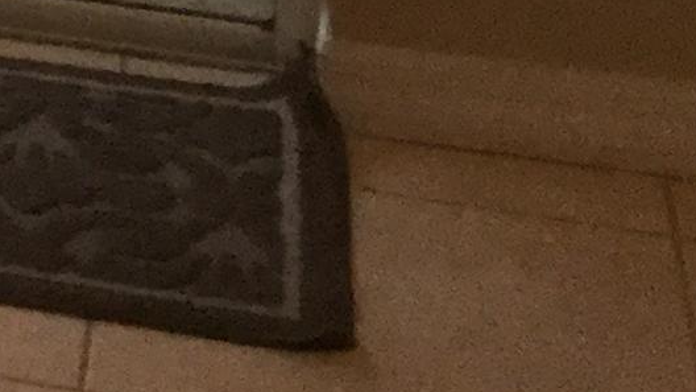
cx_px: -1273
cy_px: -1041
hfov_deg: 9.3
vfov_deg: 5.6
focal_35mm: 192
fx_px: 3543
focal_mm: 3.3
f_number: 2.4
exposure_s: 1/30
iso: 32
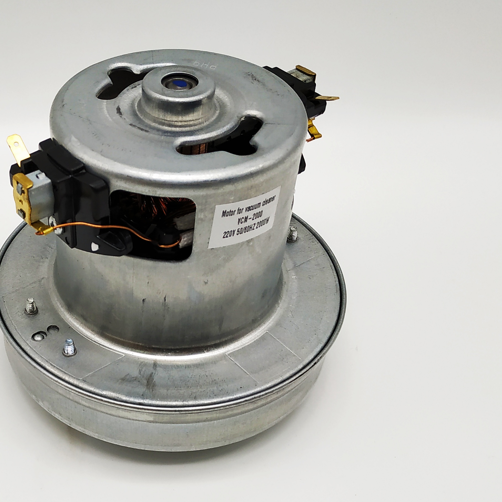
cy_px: 249
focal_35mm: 29
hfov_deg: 55.0
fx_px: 476
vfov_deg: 55.6
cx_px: 187
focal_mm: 3.94
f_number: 1.9
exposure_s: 1/193
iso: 100
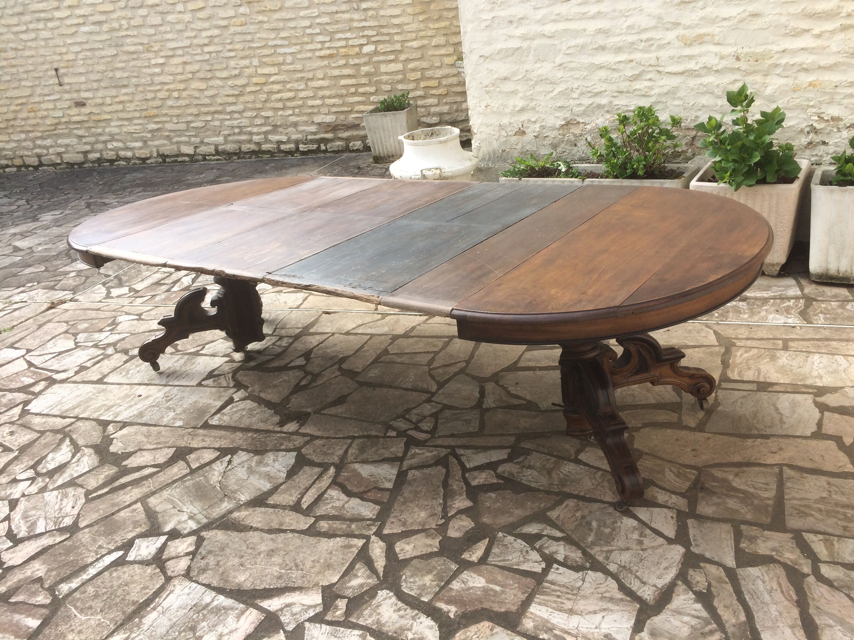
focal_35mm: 29
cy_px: 320
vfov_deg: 48.2
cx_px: 427
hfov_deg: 61.7
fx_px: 715
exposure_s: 1/760
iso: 32
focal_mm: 4.15
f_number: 2.2
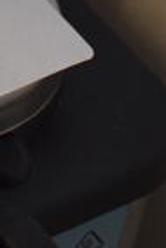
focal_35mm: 174
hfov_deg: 7.6
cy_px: -135
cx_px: -166
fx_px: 1200
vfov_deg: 11.3
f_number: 3.5
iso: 800
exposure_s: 1/160
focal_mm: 18
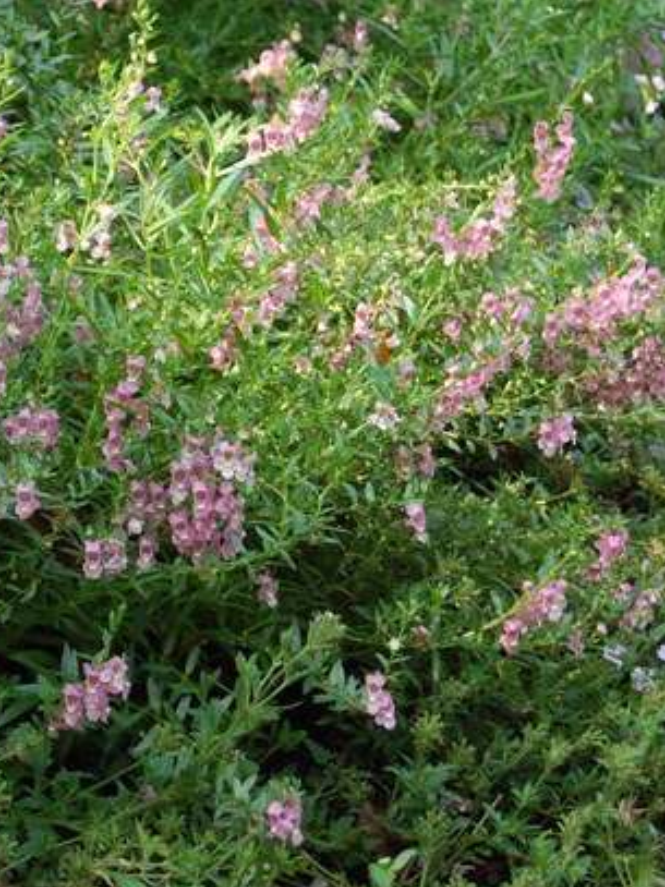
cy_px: 312
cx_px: 262
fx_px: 3197
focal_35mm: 125
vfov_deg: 15.8
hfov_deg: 11.9
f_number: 5.6
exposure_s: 1/125
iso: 220
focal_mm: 55
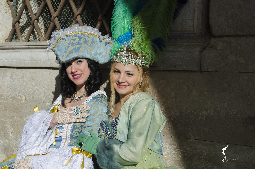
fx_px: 382
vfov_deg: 24.9
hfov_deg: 36.9
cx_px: 128
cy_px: 84
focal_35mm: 54
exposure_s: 1/1600
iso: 400
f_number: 9
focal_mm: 36
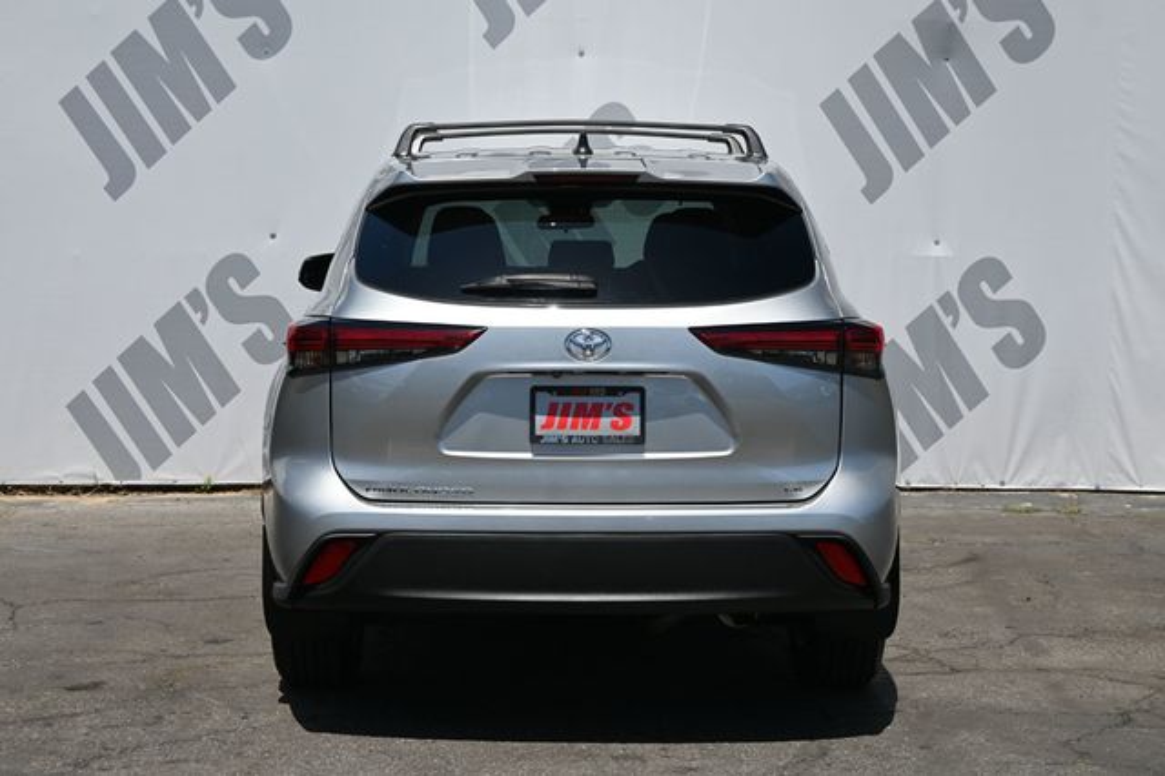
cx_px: 582
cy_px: 388
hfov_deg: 31.9
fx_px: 2038
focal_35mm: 63
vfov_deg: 21.5
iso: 100
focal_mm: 42
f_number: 6.3
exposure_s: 1/320
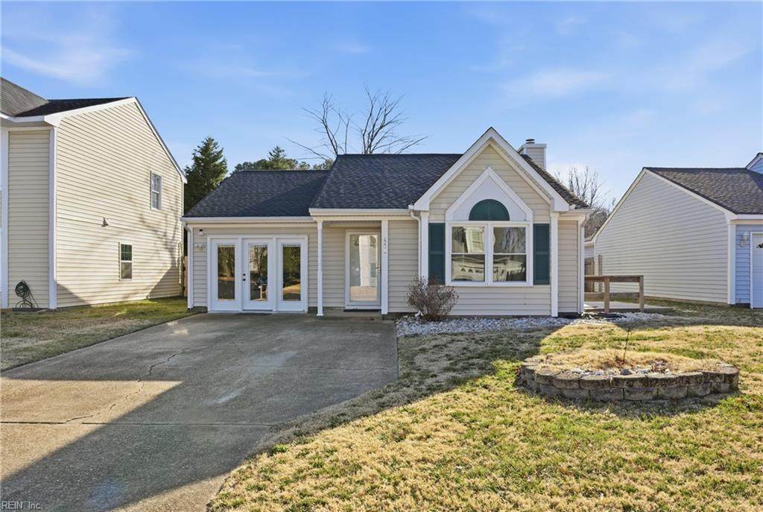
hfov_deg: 73.6
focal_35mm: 24
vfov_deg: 53.3
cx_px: 382
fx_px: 510
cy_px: 256
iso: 250
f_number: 9
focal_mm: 16
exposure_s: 1/640
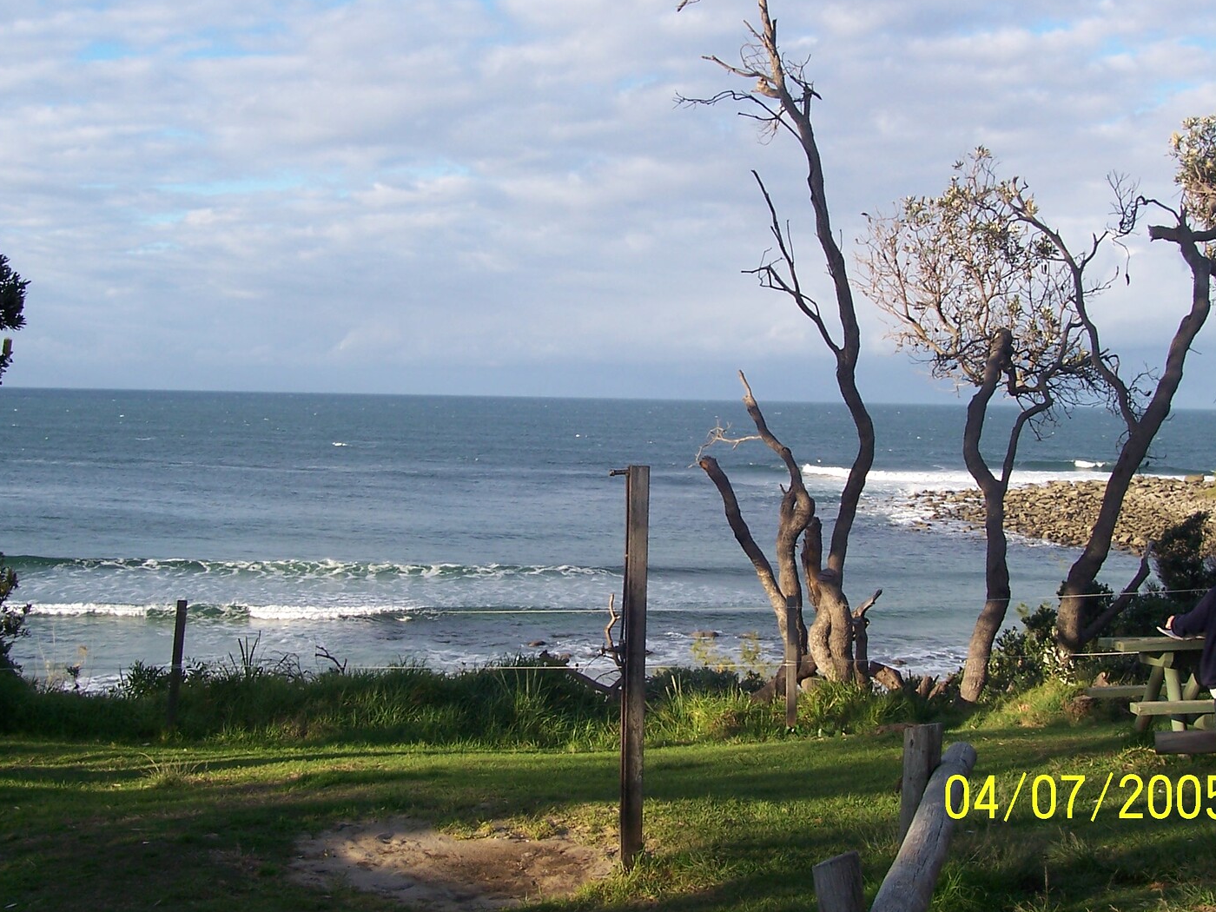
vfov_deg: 30.2
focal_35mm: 48
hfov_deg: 39.7
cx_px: 615
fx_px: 1686
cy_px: 406
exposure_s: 1/250
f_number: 5.6
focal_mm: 7
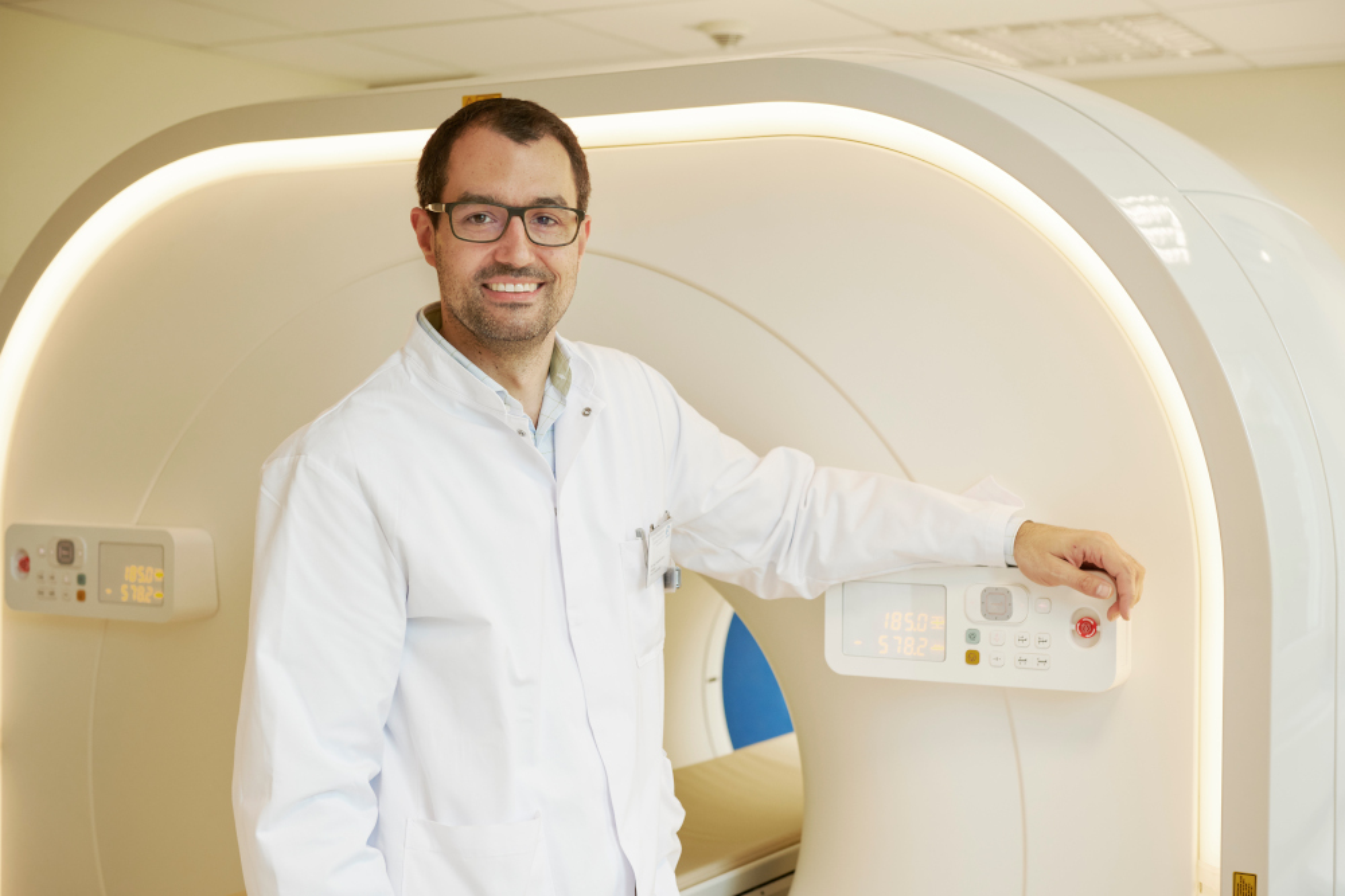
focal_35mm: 55
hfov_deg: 36.2
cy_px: 448
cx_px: 672
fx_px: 2055
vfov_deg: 24.6
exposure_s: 1/50
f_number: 4
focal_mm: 55
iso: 500
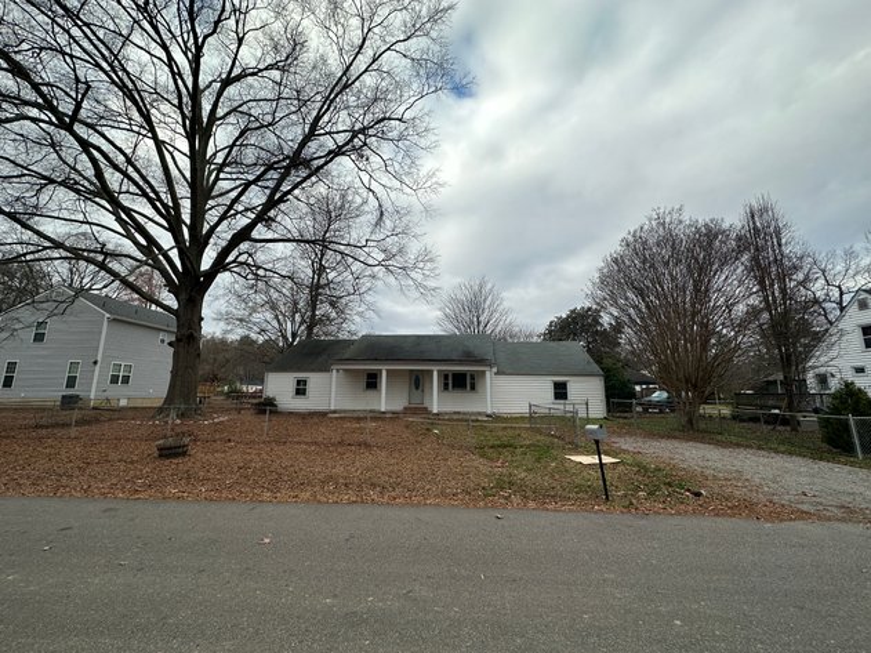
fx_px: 352
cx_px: 436
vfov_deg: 85.7
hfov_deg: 102.1
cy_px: 326
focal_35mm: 14
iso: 40
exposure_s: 1/1289
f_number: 2.2
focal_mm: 2.22
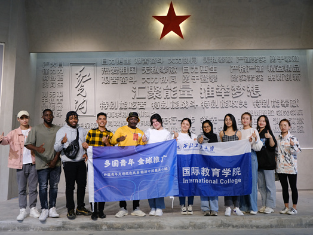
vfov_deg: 42.9
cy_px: 117
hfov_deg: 55.3
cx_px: 168
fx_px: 298
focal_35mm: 33
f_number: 4.2
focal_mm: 20.3
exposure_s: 1/80
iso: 1000
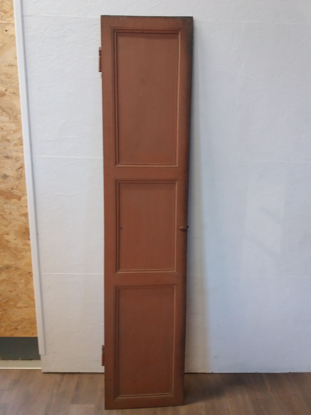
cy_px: 208
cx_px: 156
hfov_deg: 49.7
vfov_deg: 63.4
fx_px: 335
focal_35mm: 28
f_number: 1.9
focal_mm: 3.7
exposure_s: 1/25
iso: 160
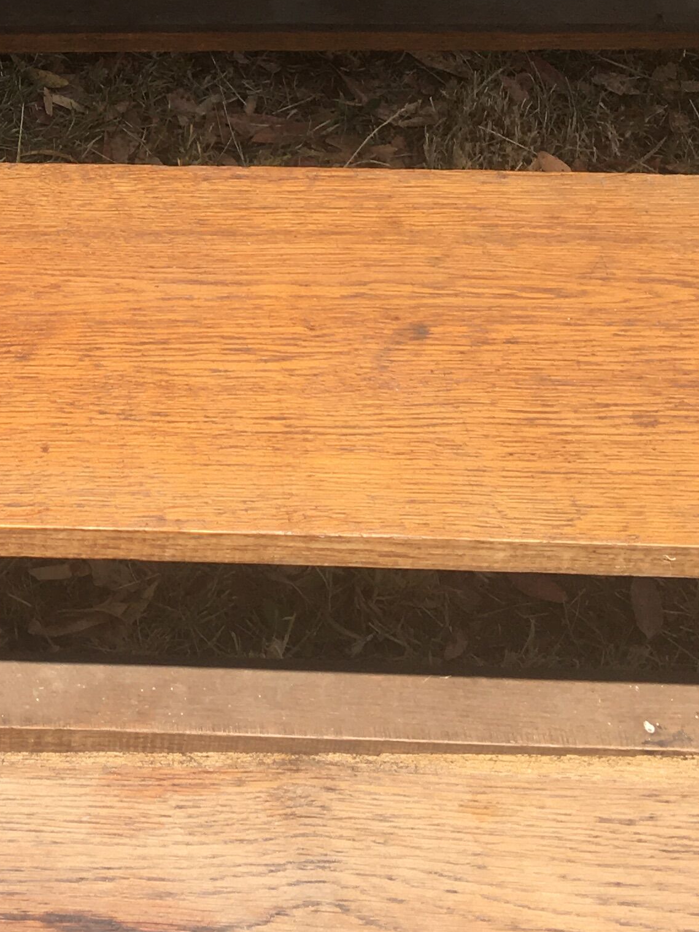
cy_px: 69
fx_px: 2073
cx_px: -181
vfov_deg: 24.5
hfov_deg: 18.0
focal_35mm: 77
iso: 25
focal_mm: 4.15
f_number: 2.2
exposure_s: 1/705
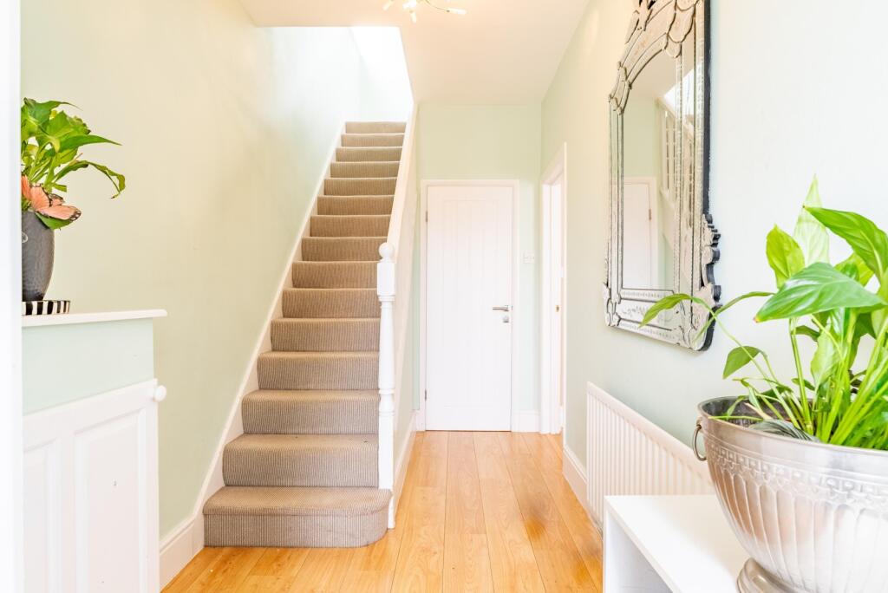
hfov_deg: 86.9
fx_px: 469
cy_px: 296
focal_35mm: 19
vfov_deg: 64.6
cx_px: 444
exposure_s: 1/40
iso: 1000
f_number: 8
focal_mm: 19
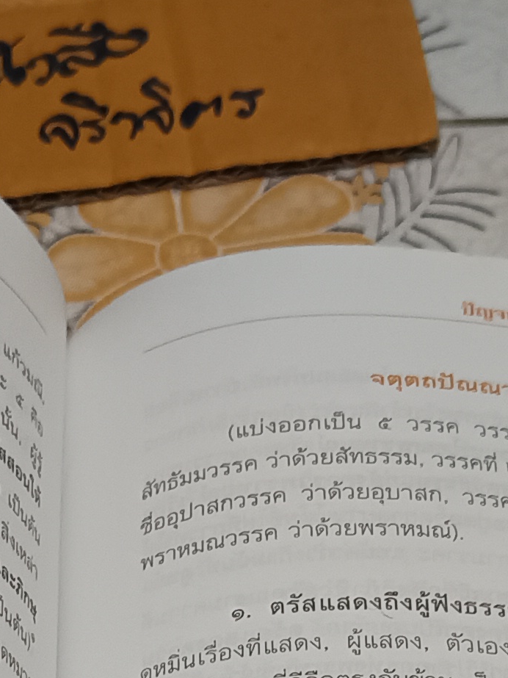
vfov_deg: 17.2
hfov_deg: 14.2
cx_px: 109
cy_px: 993
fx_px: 2035
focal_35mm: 104
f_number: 1.7
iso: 879
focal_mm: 5.31
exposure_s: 1/50
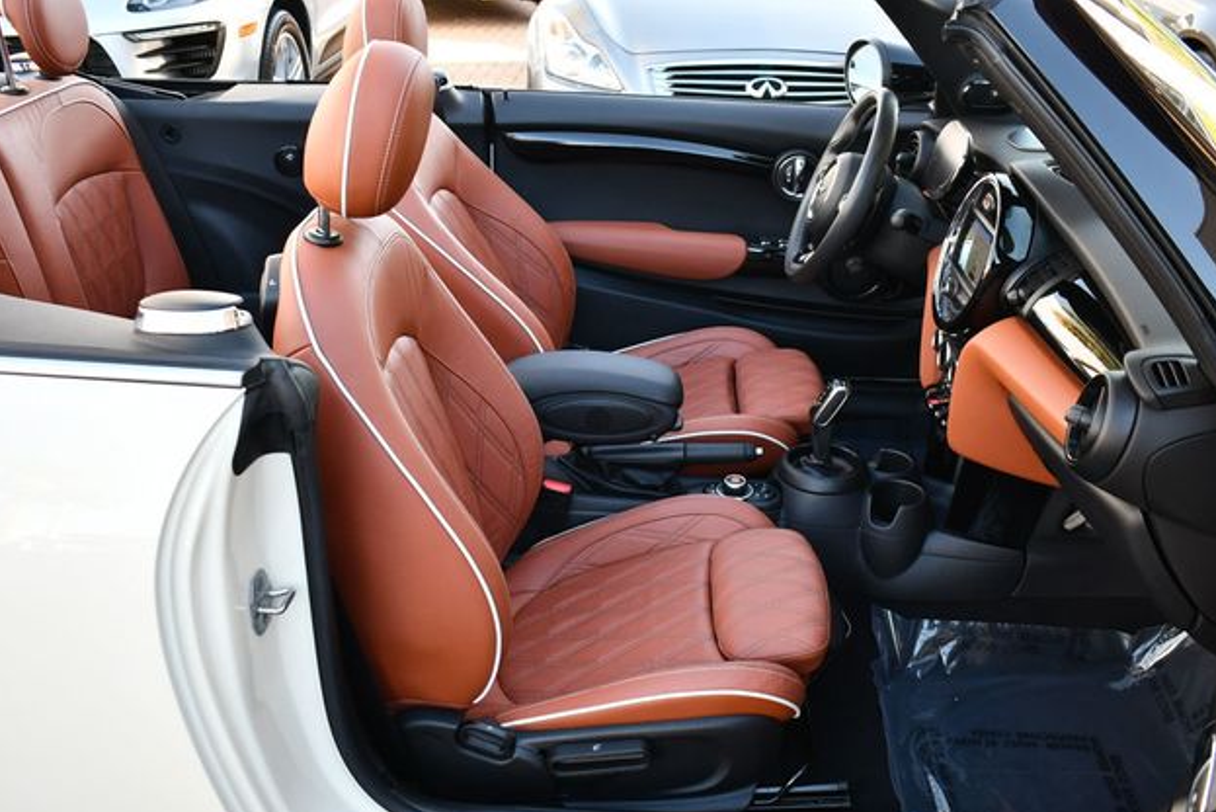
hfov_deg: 51.9
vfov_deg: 36.0
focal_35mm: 37
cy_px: 416
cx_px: 609
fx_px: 1250
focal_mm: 18
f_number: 3.5
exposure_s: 1/250
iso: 500
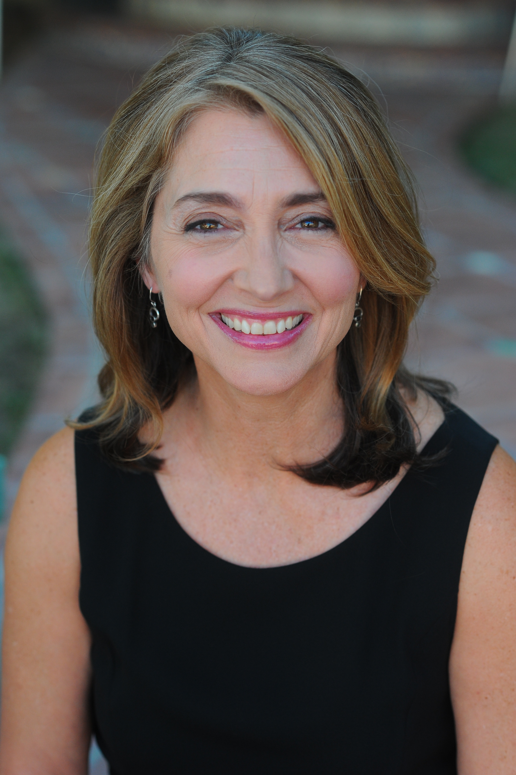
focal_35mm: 85
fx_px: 1830
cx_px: 258
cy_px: 388
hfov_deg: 16.1
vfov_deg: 23.9
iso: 1000
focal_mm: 85
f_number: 4
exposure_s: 1/1000
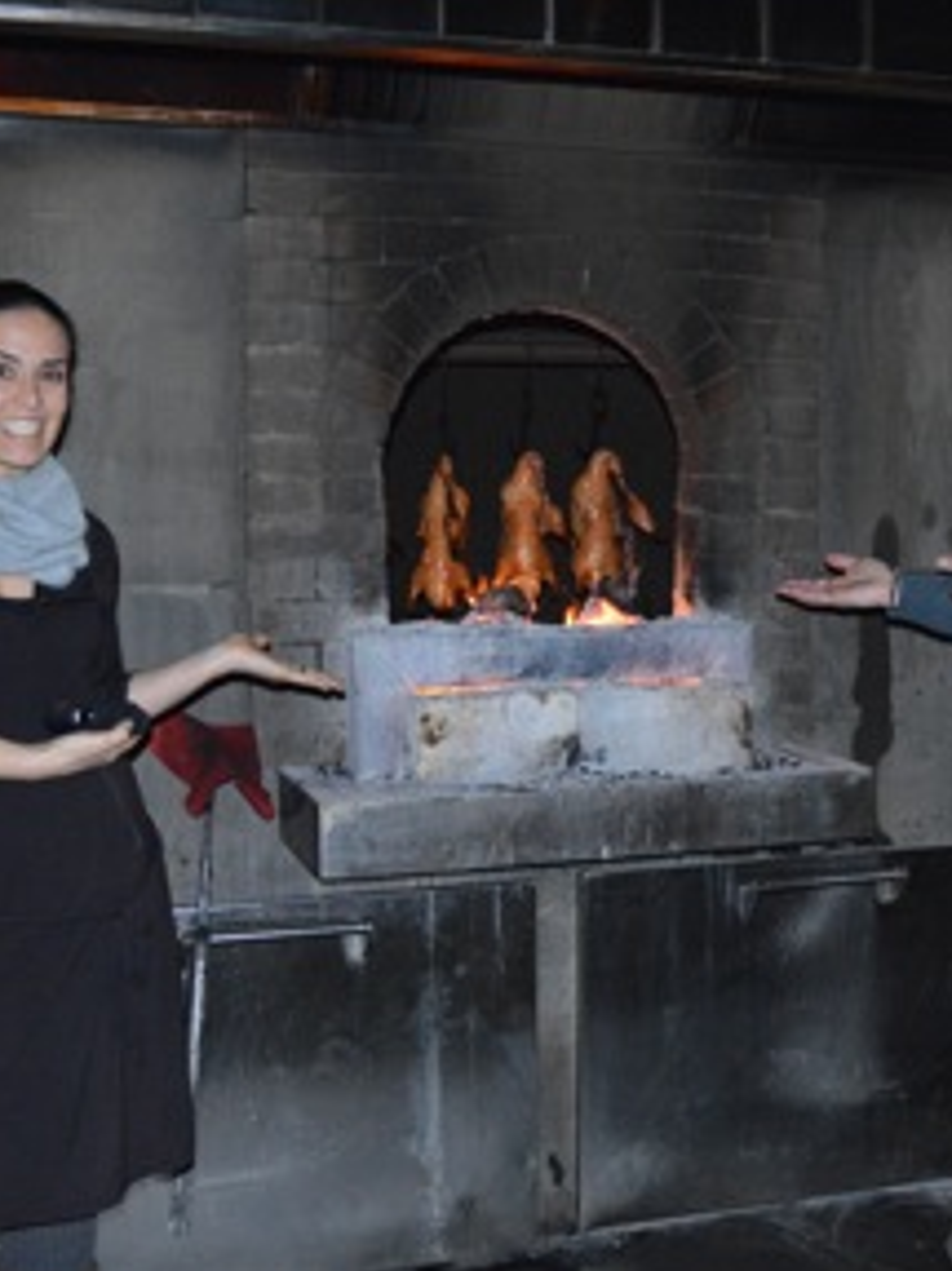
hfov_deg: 27.4
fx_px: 1945
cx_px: 611
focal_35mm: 53
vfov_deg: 36.2
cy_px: 636
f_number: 4
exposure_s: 1/60
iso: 3200
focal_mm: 24
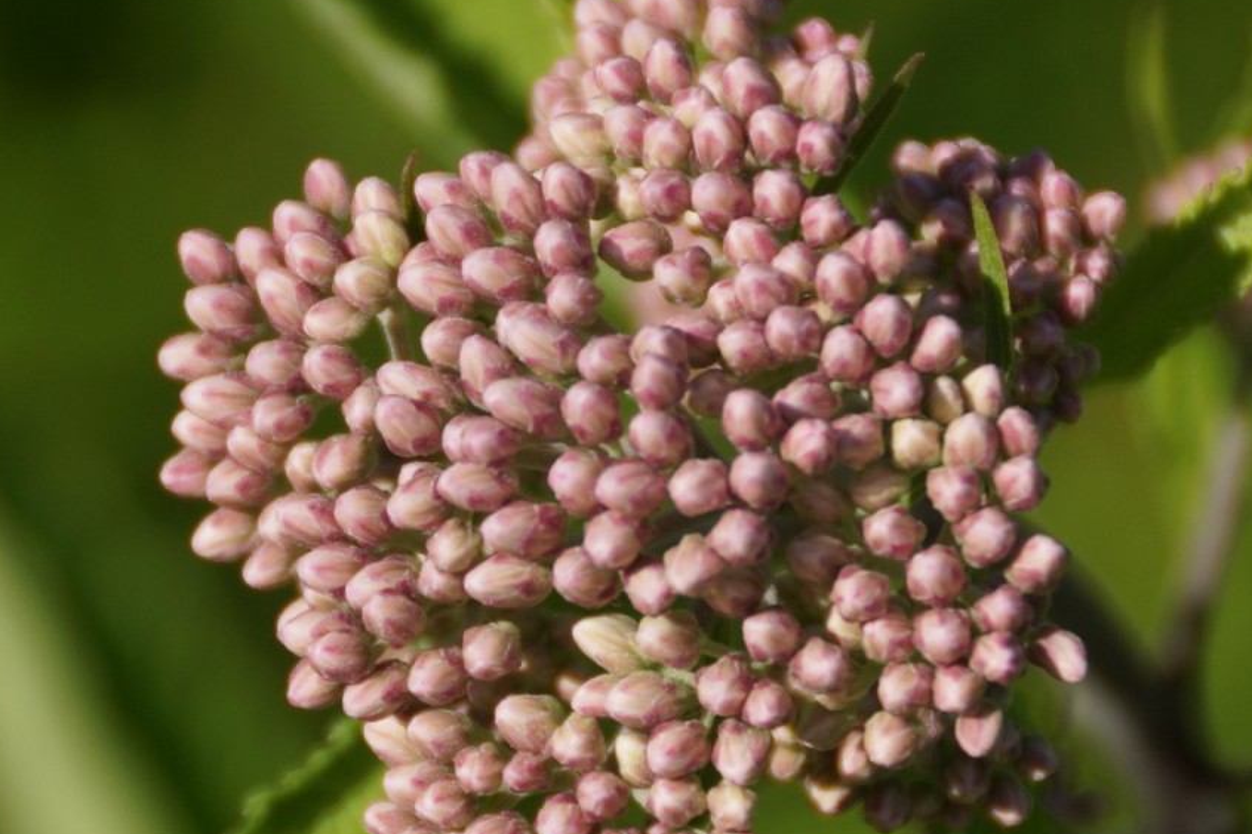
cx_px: 658
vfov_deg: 3.1
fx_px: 15437
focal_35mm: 444
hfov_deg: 4.6
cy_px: 449
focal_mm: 250
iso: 250
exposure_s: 1/400
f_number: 6.3
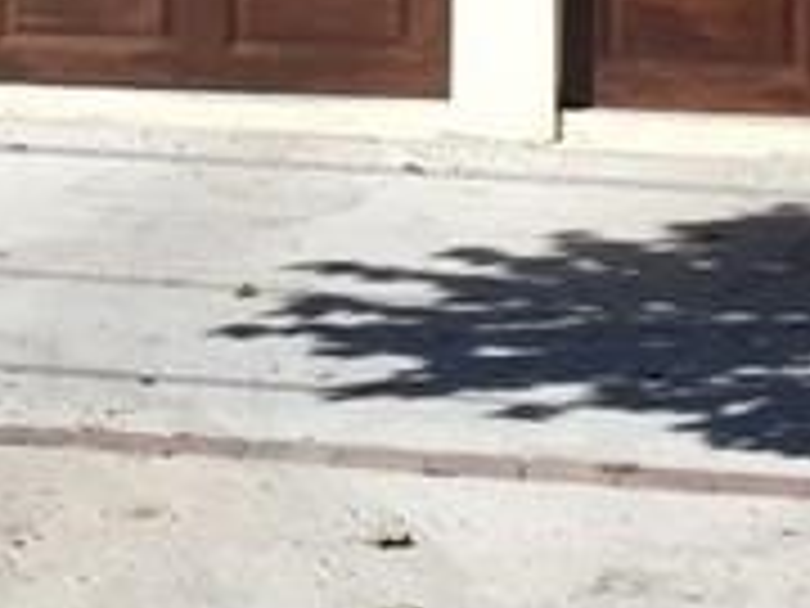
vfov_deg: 8.8
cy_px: -324
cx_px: -513
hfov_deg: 11.3
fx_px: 3861
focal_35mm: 165
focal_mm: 4.15
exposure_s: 1/2326
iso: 32
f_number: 2.2
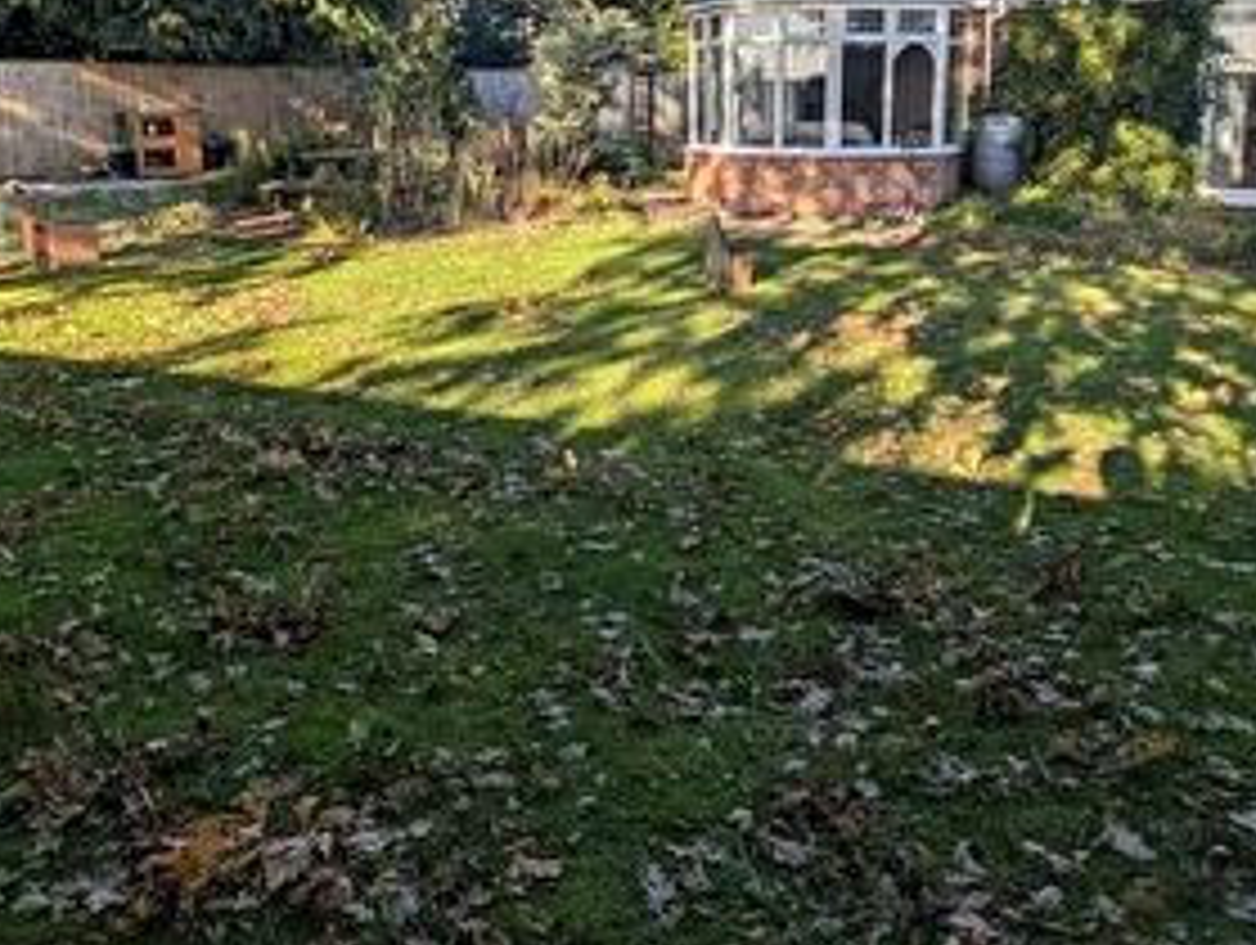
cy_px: 304
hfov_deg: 59.9
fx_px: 1090
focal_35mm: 30
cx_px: 633
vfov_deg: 46.1
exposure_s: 1/1582
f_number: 1.7
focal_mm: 2.02
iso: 48
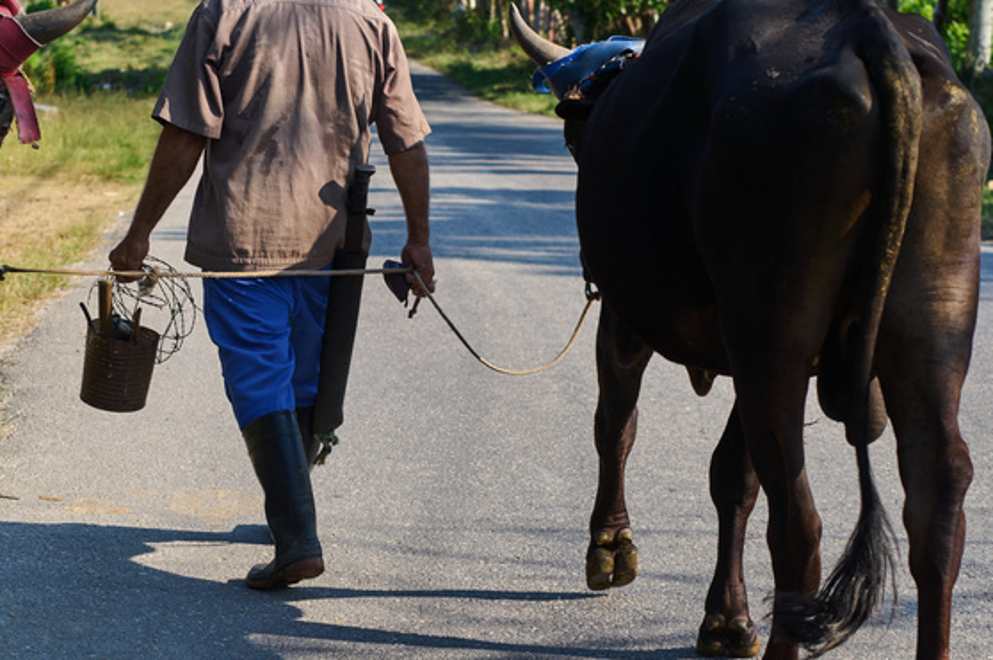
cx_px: 311
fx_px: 2783
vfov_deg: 13.5
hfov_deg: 20.1
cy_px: 342
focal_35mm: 101
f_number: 4.5
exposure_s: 1/500
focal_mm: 55
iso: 100
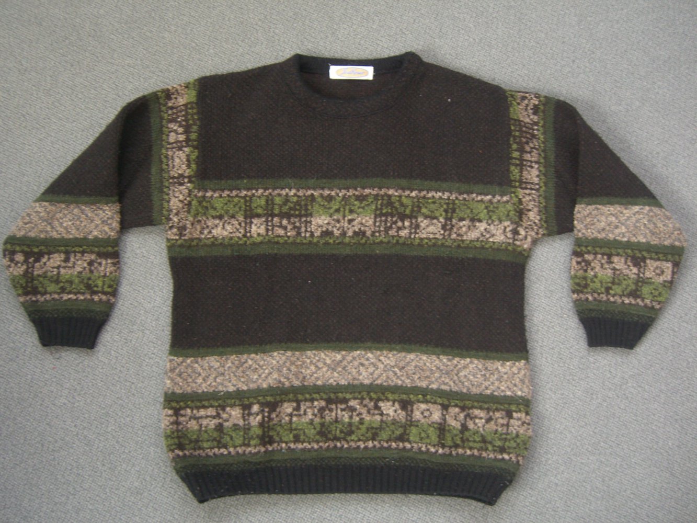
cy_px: 262
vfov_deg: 37.7
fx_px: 765
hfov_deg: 49.0
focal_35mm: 38
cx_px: 348
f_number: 2.8
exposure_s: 1/8
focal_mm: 7.9
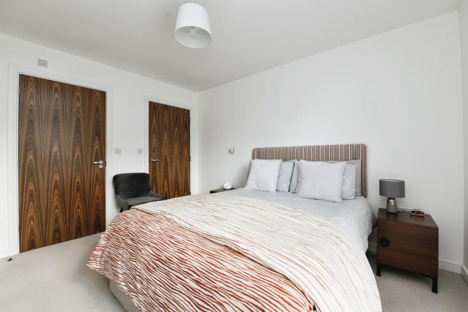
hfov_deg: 100.4
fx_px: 195
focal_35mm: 15
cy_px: 156
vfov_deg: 77.3
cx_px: 234
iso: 800
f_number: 7.1
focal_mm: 15
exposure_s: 1/80
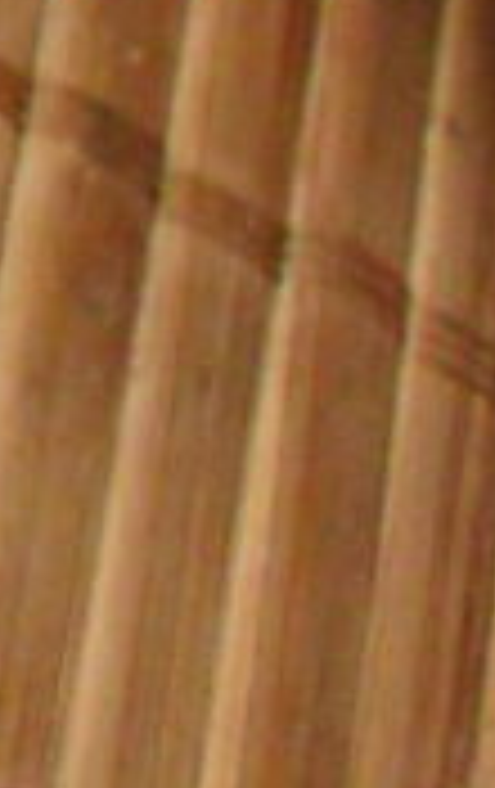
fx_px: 7481
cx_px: -1624
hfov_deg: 3.6
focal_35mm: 348
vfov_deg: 5.7
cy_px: -1508
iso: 400
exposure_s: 1/125
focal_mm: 6.3
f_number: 3.1
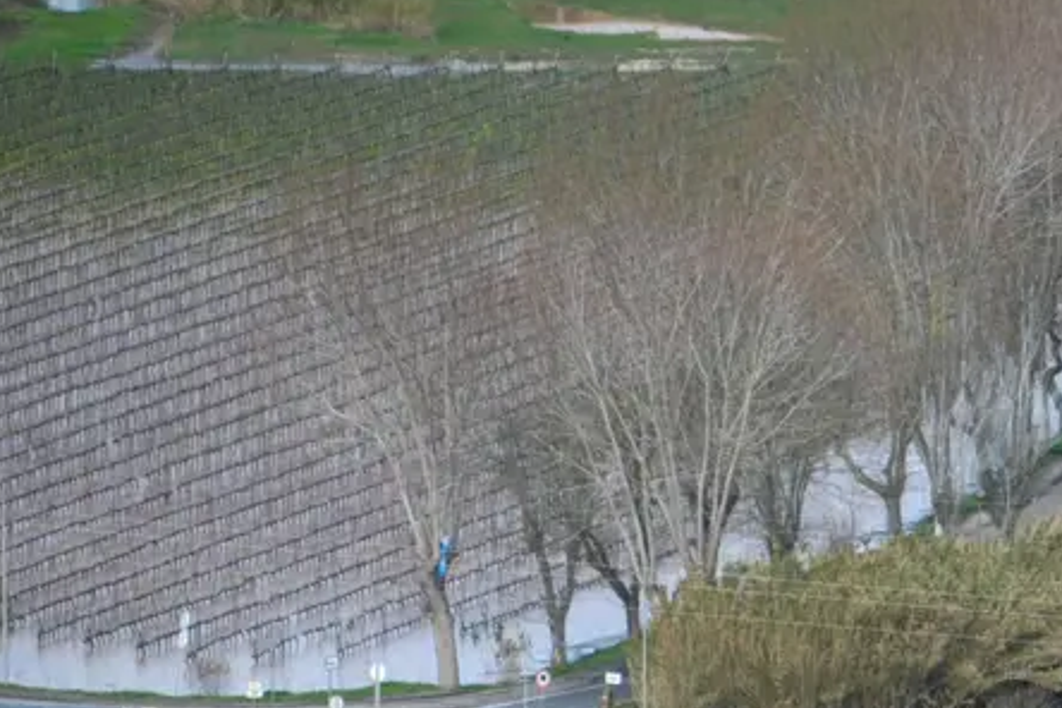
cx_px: 1129
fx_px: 26164
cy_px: 907
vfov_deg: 1.5
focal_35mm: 887
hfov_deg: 2.3
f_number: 5
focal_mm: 218.7
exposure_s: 1/2000
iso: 400
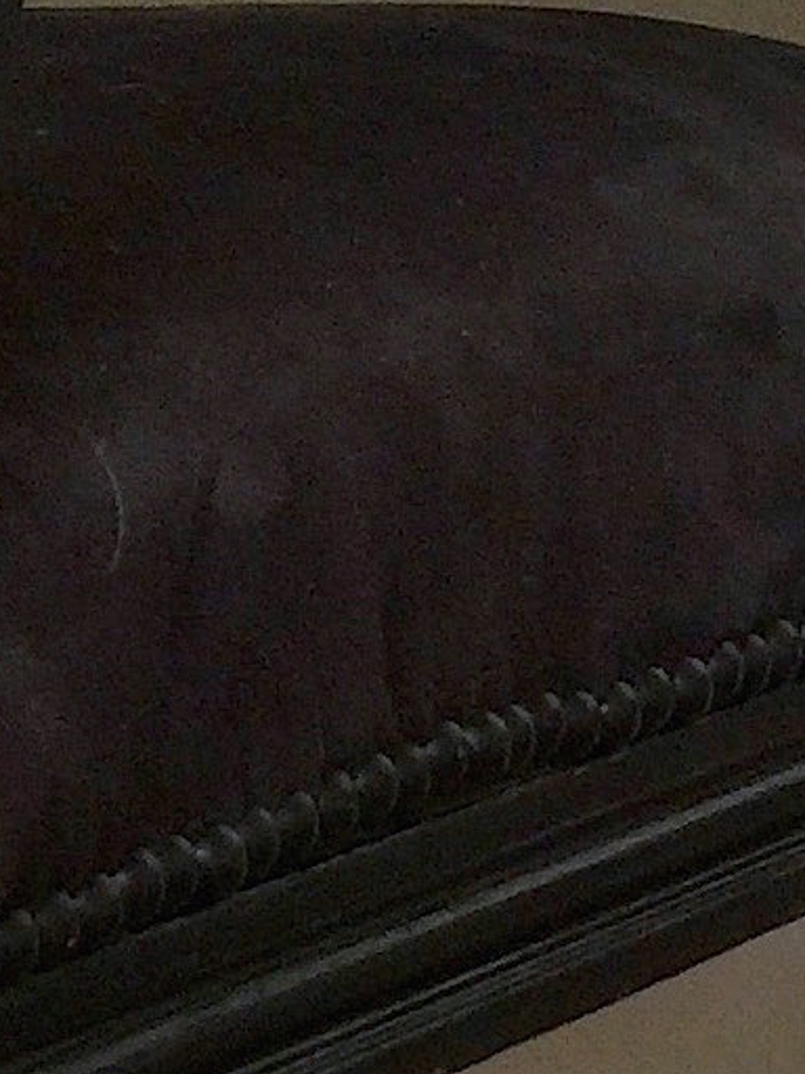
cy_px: 461
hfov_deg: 7.8
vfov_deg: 10.7
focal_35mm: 185
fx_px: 5736
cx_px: -549
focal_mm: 4.15
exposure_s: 1/17
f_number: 2.2
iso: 40
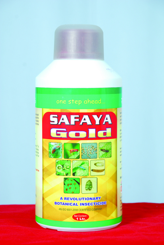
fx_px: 767
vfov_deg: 18.2
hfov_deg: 12.2
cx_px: 82
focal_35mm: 112
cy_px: 122
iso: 125
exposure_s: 1/160
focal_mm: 75
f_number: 7.1
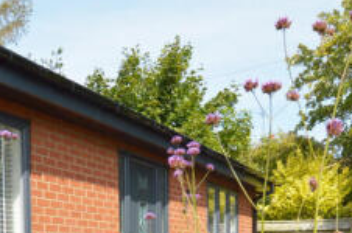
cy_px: 297
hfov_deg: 32.7
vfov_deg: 20.4
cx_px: 125
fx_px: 596
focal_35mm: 61
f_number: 8
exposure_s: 1/400
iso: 200
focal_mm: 14
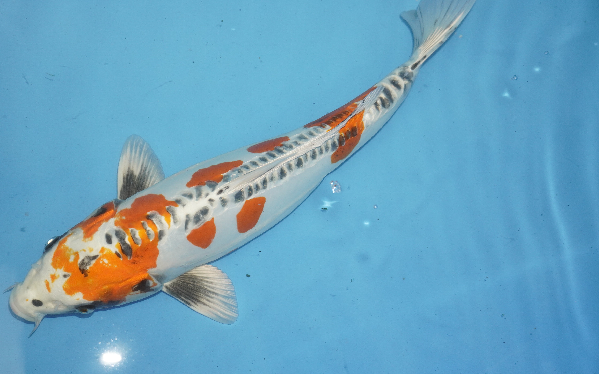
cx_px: 296
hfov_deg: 36.3
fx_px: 914
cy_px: 192
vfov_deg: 23.1
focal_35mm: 56
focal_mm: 36
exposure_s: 1/160
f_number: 4.5
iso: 1000
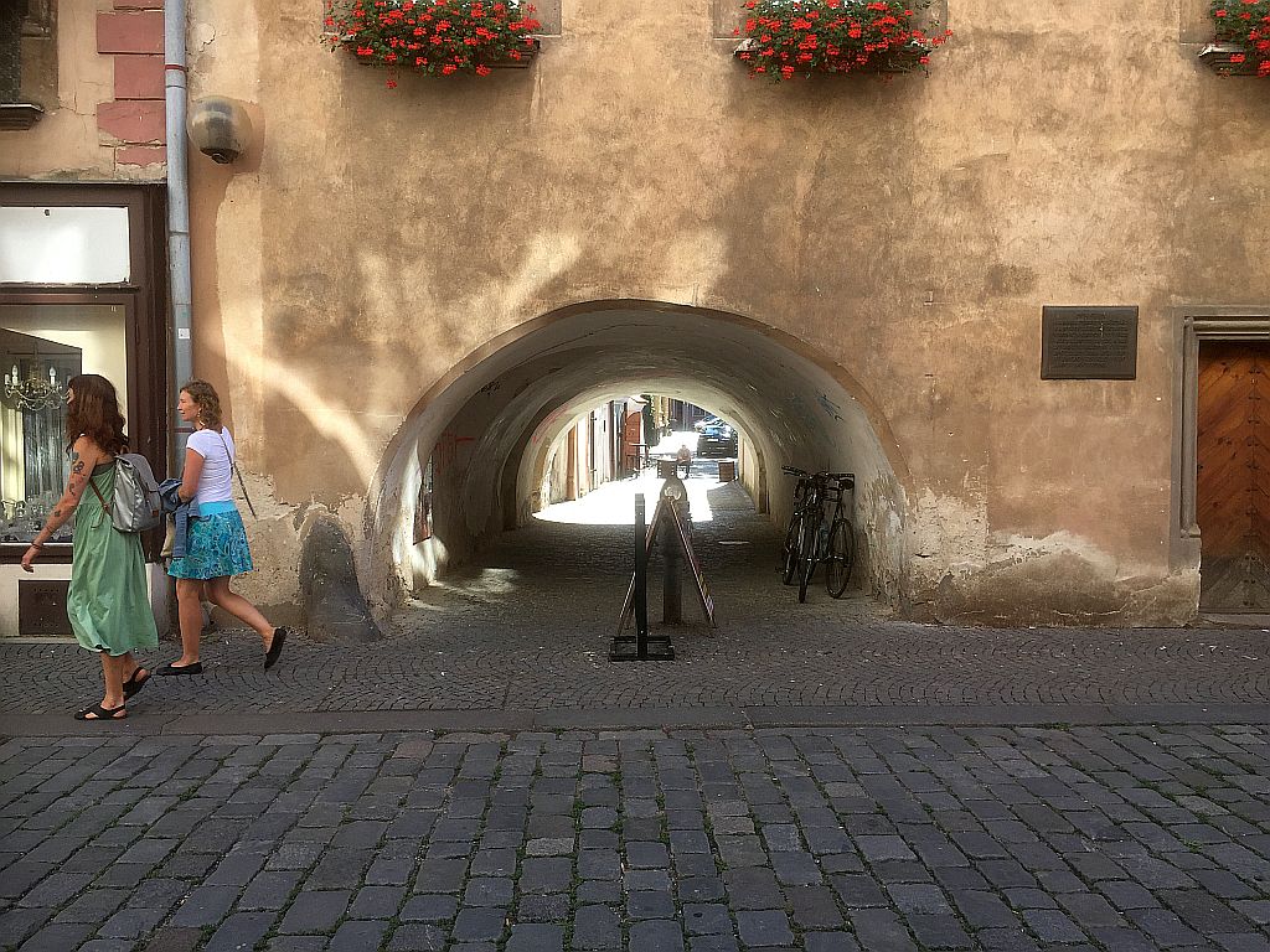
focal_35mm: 29
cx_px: 635
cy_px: 476
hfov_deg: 61.7
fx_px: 1064
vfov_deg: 48.2
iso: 32
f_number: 2.2
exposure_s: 1/241
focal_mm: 4.15
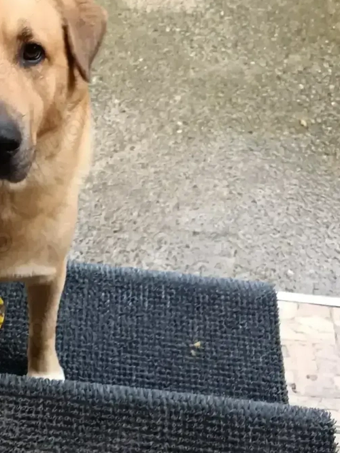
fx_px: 707
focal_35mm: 54
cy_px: 149
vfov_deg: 35.2
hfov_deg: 25.9
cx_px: 18
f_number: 1.9
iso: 958
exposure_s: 1/100
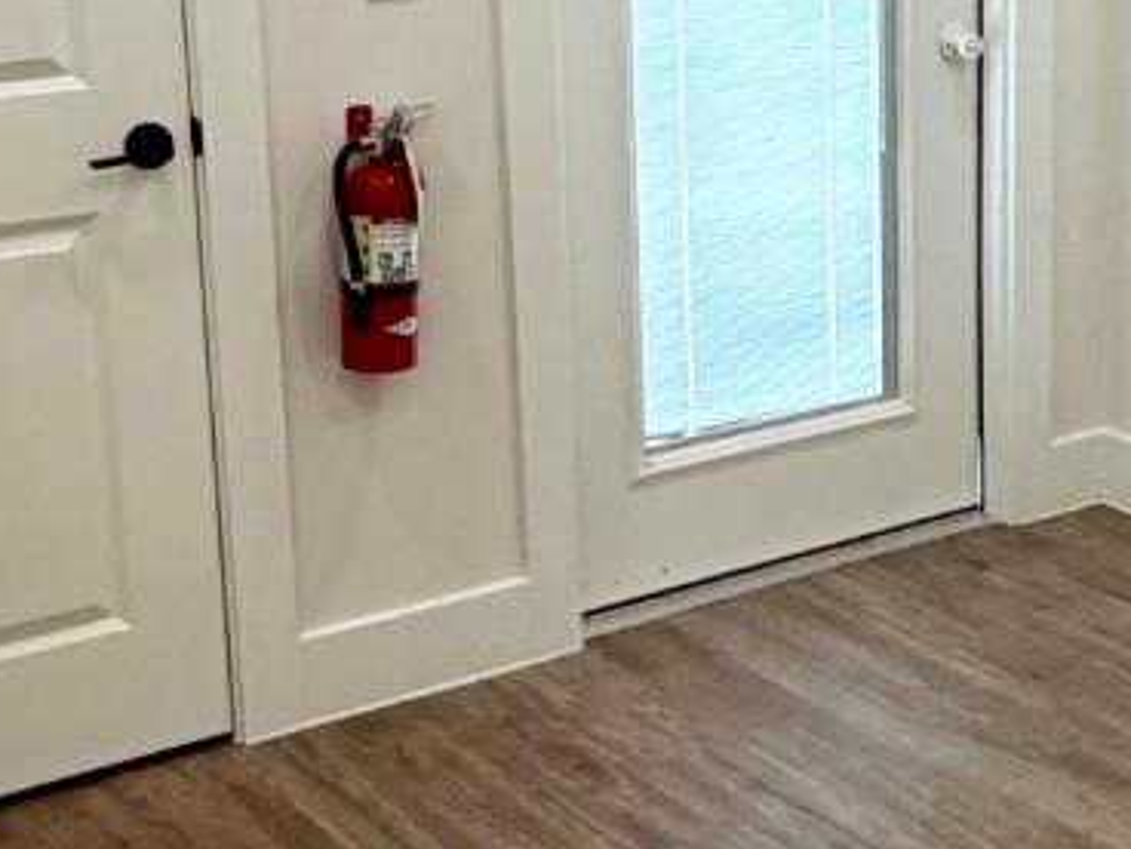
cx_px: 1205
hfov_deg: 24.2
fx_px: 2483
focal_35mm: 76
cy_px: 185
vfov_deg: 19.2
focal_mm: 2.2
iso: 160
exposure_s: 1/120
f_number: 2.2
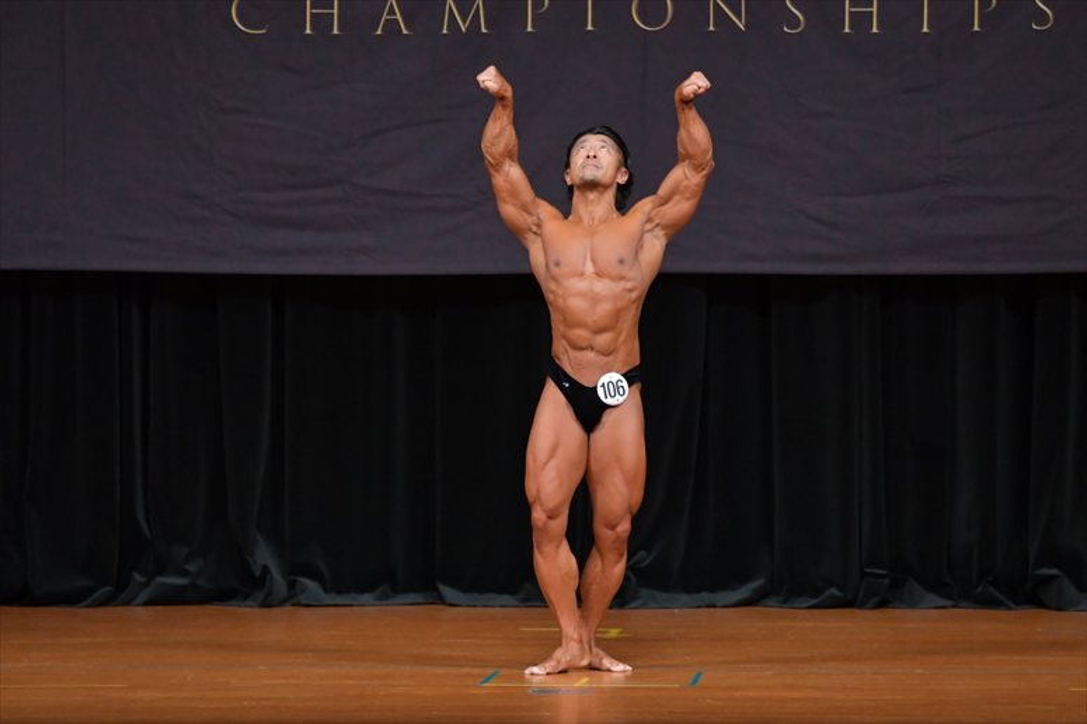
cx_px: 544
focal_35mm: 270
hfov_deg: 7.6
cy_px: 362
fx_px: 8149
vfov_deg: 5.1
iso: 4000
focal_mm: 180
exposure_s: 1/400
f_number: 5.6
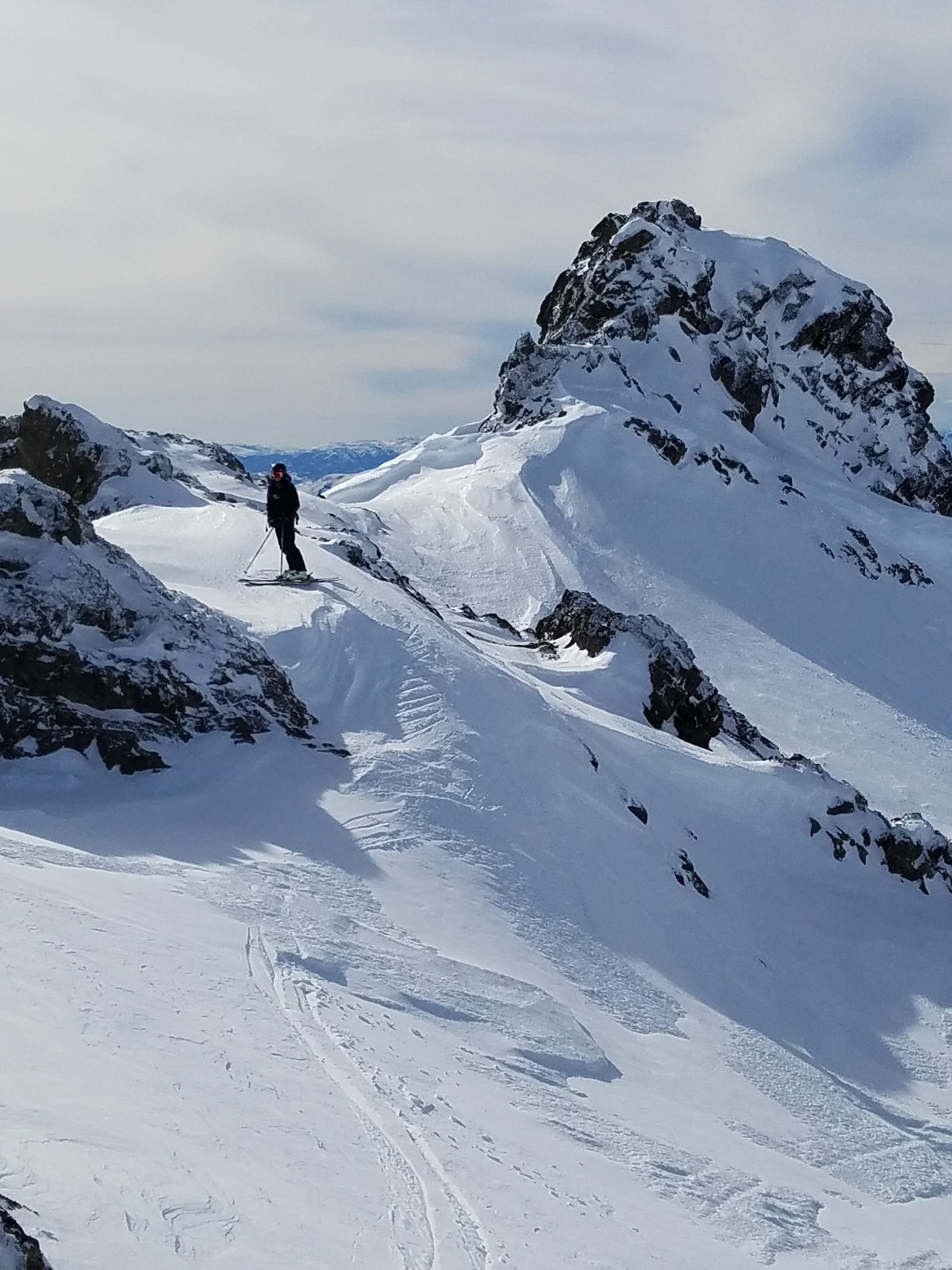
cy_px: 635
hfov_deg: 53.1
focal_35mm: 26
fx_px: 953
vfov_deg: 67.3
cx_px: 476
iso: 50
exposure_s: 1/9632
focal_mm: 4.2
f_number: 1.7
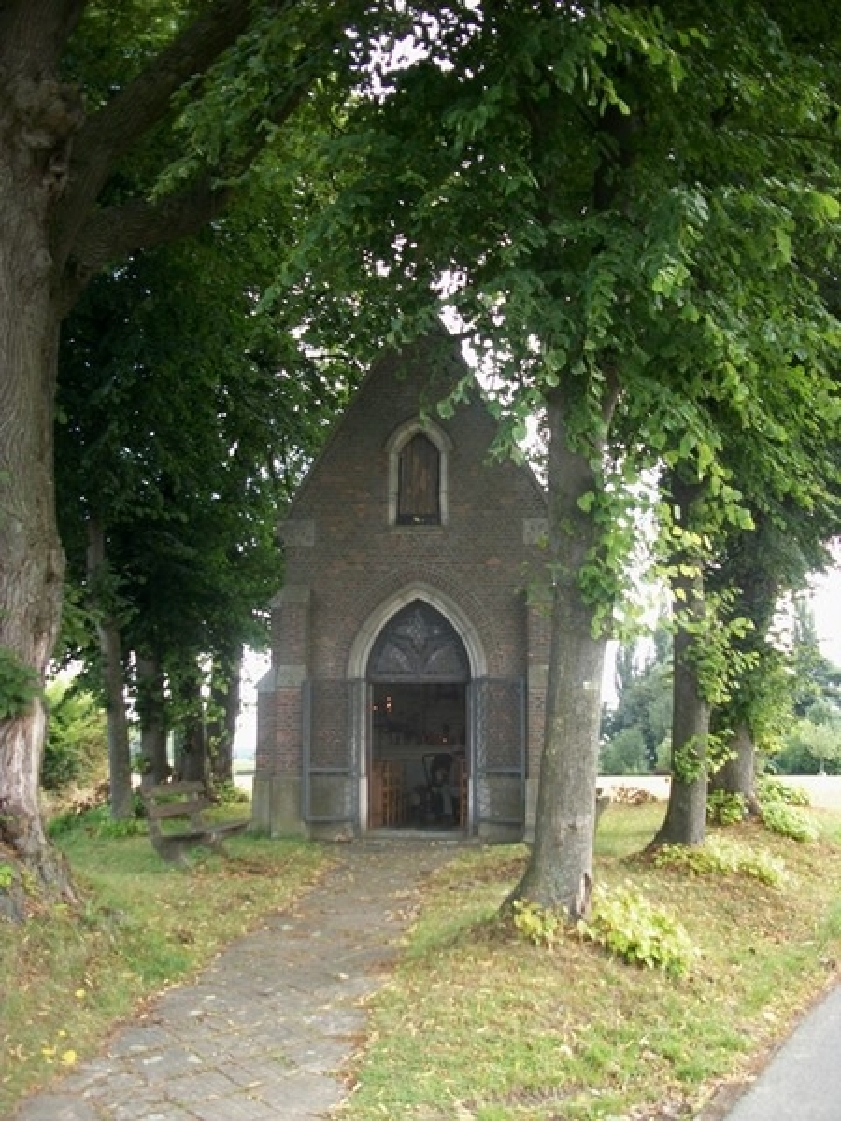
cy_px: 560
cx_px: 420
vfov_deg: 56.8
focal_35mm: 32
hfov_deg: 44.2
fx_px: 1037
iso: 80
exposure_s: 1/125
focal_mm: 5.7
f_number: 2.9
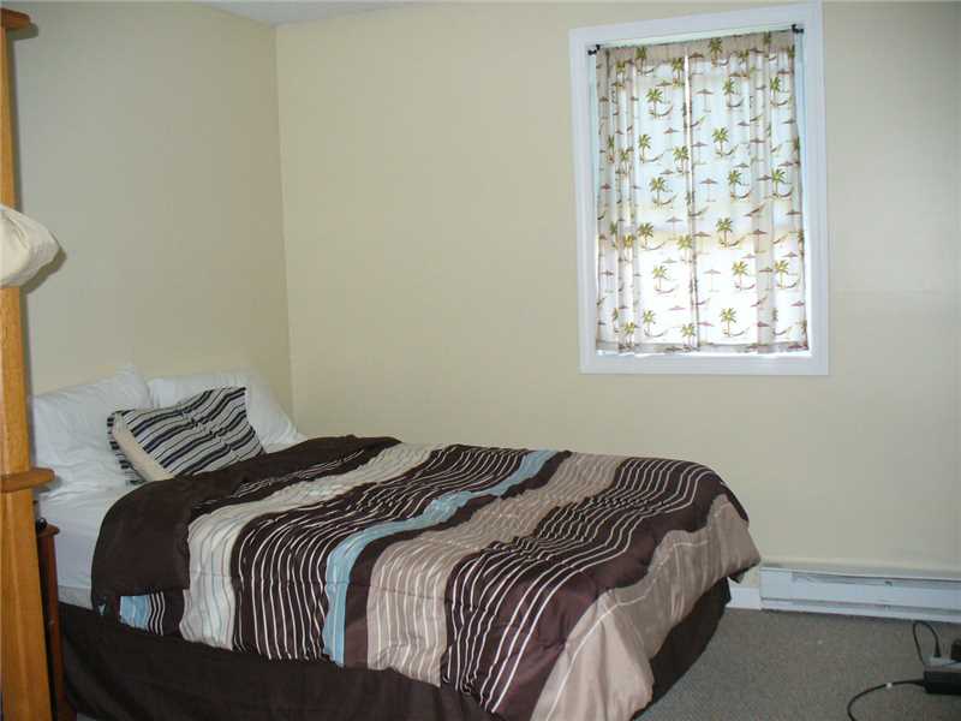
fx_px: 1027
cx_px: 480
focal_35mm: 37
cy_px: 360
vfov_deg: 38.7
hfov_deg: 50.1
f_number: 2.8
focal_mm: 6.1
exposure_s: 1/30
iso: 200
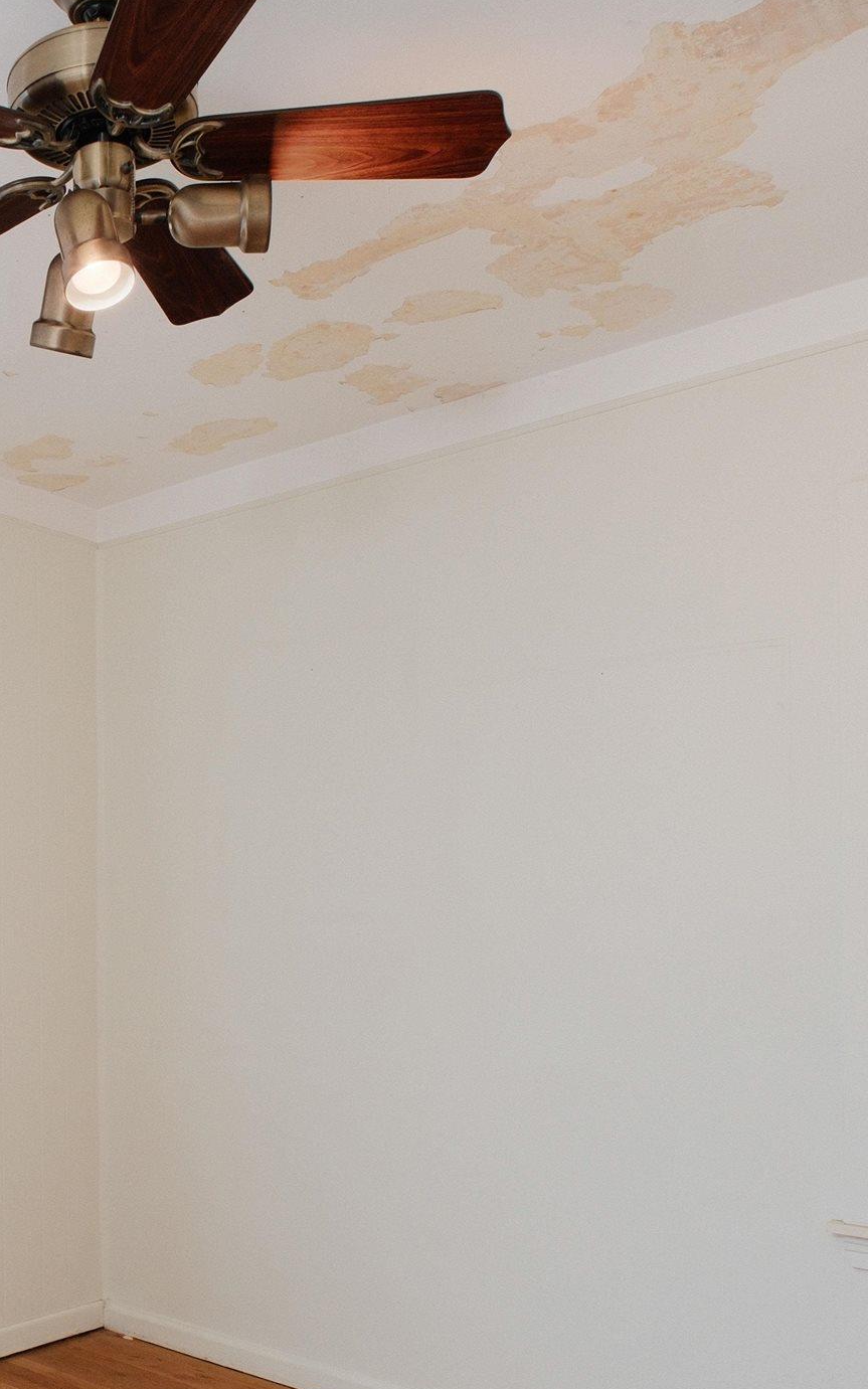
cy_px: 897
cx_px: 31
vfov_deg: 55.8
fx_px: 1287
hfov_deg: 34.4
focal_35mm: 34
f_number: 8
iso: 800
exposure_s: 1/250
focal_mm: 10
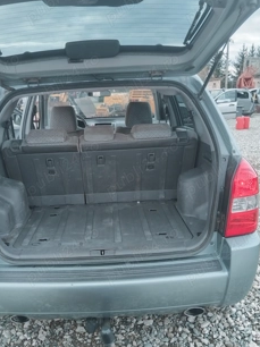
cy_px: 187
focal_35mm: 34
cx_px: 102
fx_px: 341
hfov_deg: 41.5
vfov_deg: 53.9
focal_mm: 4.95
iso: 885
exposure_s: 1/100
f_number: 1.9
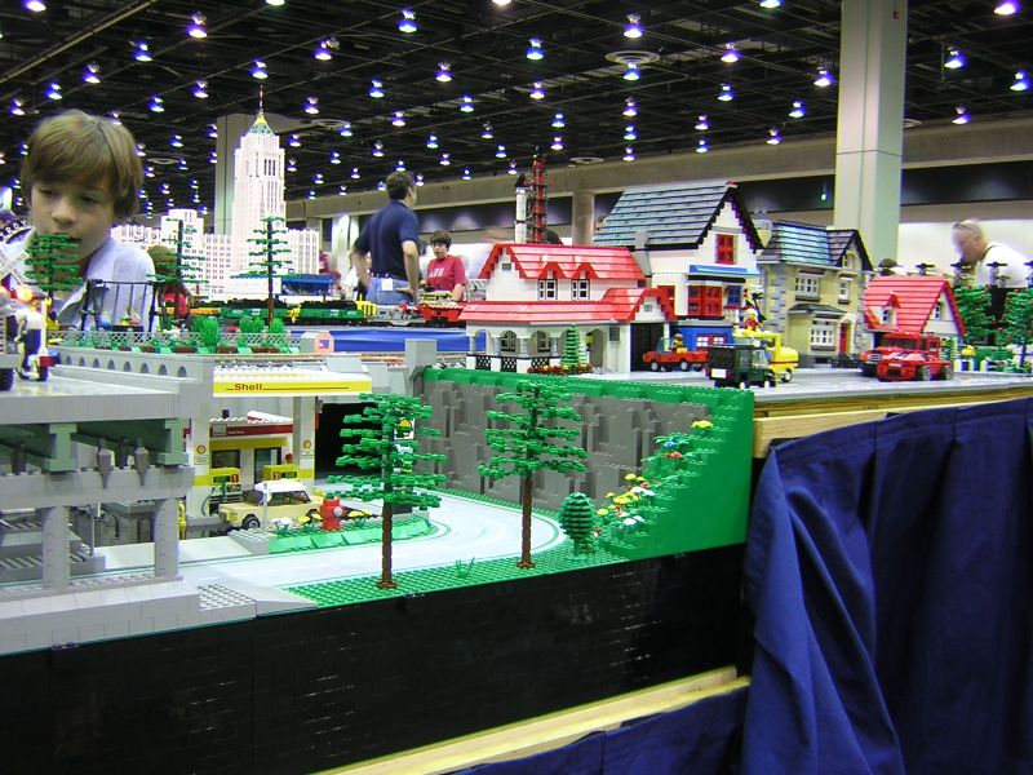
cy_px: 388
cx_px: 516
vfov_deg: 39.7
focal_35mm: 36
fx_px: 1074
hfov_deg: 51.4
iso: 110
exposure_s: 1/3.6
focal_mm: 4.7
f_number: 2.6
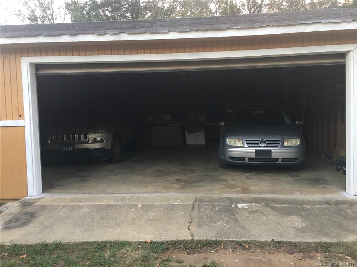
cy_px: 134
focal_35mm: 29
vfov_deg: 48.2
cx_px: 178
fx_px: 299
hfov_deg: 61.7
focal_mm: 4.15
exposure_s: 1/30
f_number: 2.2
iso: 50
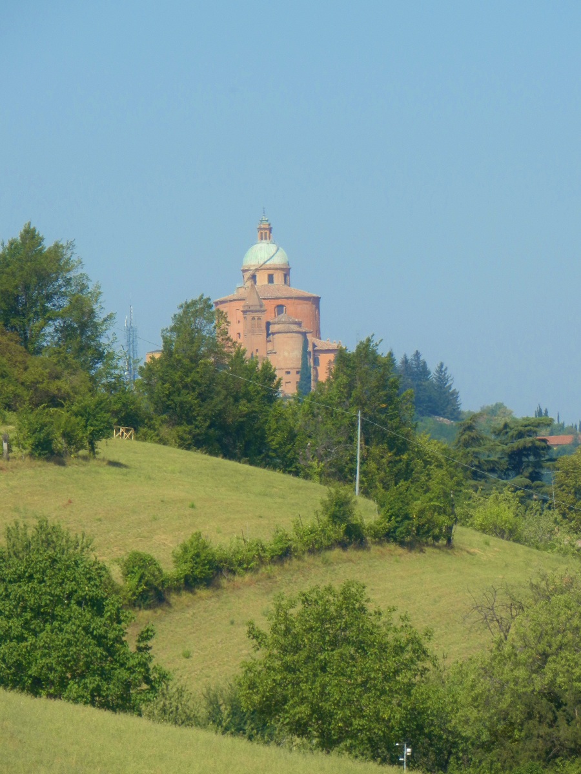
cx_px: 290
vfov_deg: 5.3
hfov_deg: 4.0
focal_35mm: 372
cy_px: 387
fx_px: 8325
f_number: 5.6
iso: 160
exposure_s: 1/640
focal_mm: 66.1
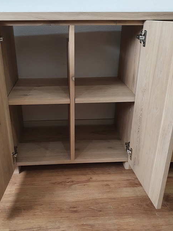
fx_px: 213
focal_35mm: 32
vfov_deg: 56.8
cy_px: 109
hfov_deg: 44.1
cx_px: 76
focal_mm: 4.32
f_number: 2.4
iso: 400
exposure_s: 1/50
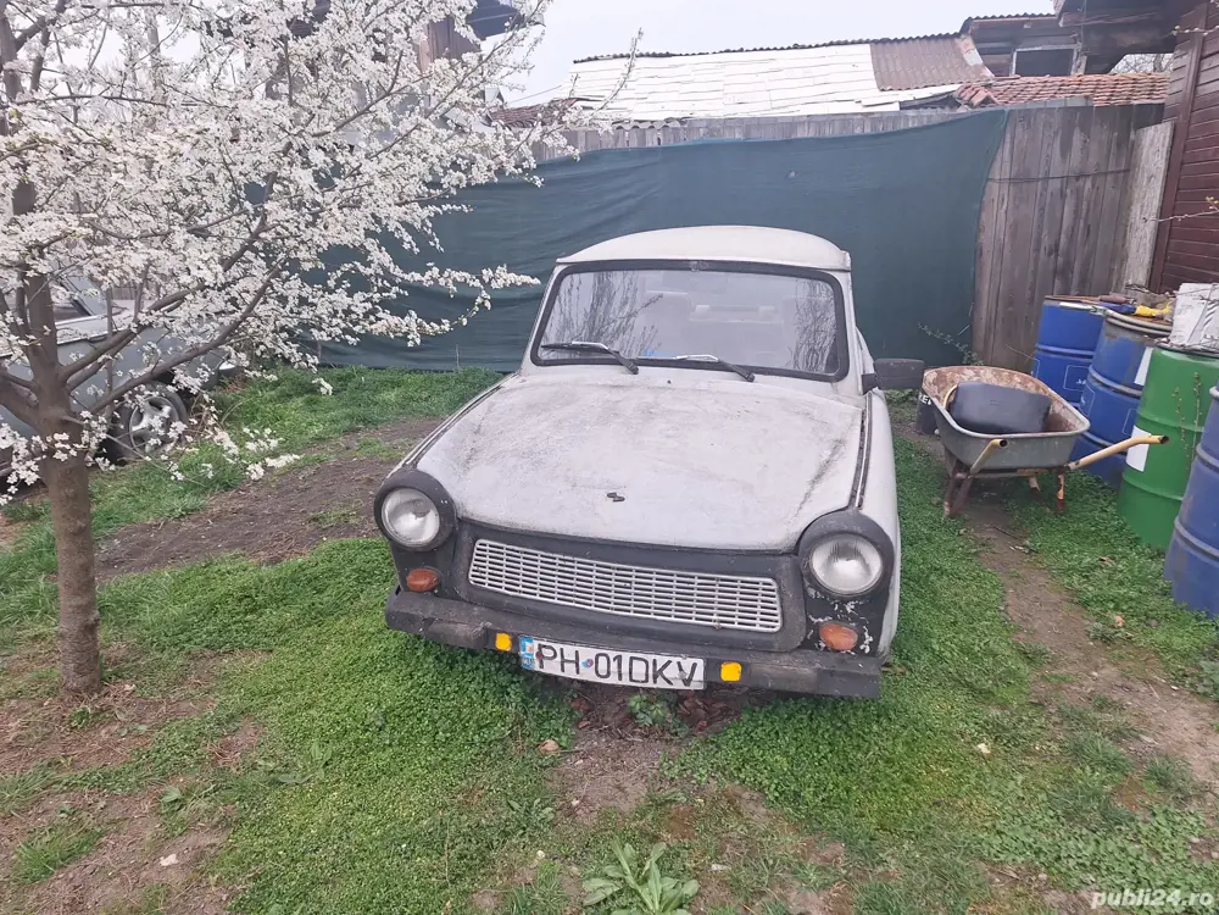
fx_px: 810
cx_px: 610
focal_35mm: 23
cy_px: 458
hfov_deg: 73.9
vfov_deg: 58.9
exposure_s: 1/196
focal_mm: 5.54
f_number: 1.8
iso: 40
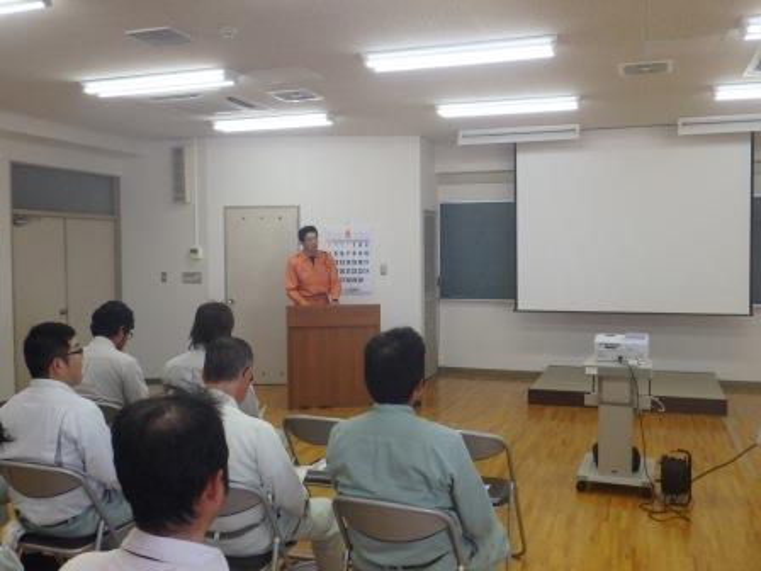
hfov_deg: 54.0
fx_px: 747
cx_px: 380
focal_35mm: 34
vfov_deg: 41.8
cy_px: 286
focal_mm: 6
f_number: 4.9
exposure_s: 1/60
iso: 500
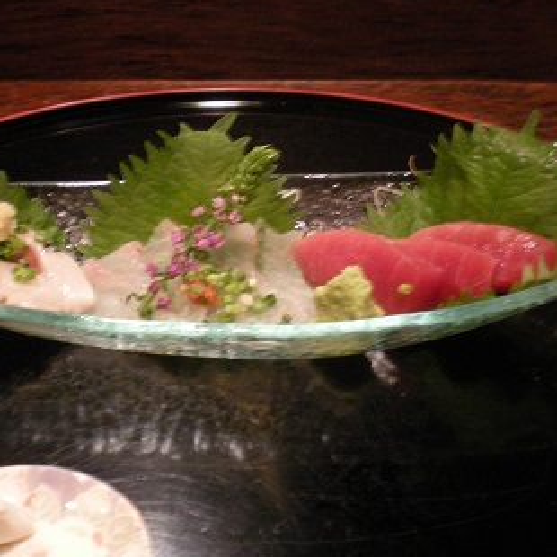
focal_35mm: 50
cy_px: 293
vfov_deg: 34.0
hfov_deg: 33.9
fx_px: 910
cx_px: 213
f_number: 3.1
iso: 400
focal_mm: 6.3
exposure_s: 1/7.7
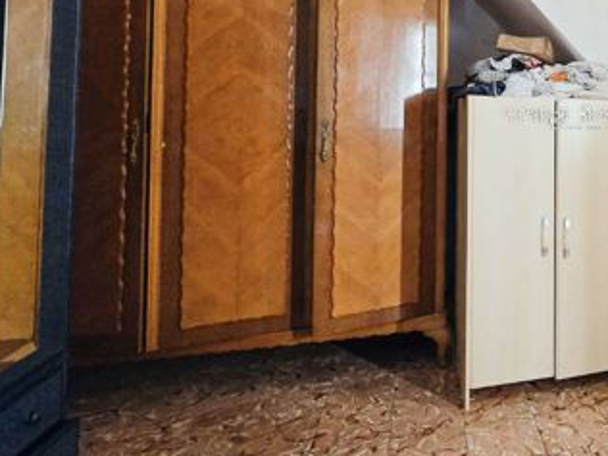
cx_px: 599
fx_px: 509
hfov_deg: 50.6
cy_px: 115
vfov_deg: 46.5
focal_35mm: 29
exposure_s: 1/50
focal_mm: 2.2
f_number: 2.2
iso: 640
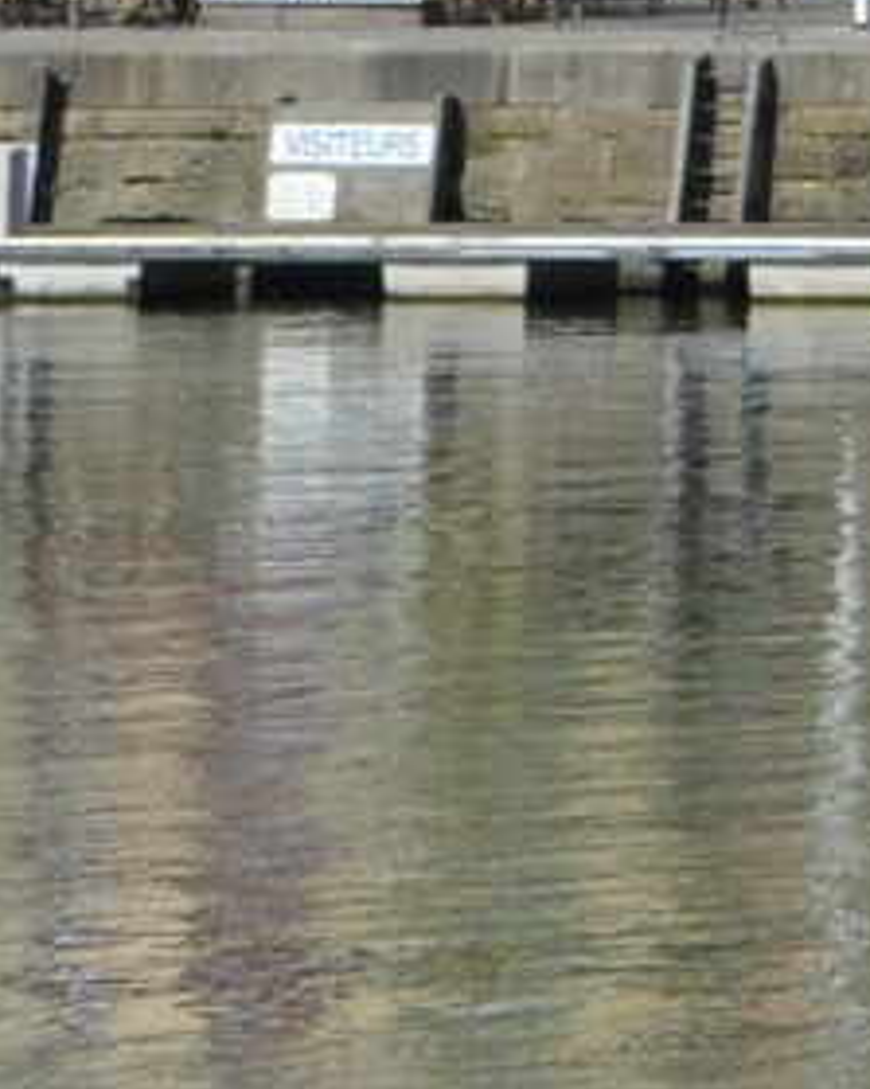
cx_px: 4174
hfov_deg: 3.7
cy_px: -1120
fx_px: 12463
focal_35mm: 387
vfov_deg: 4.9
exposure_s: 1/250
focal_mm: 30
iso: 100
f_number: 8
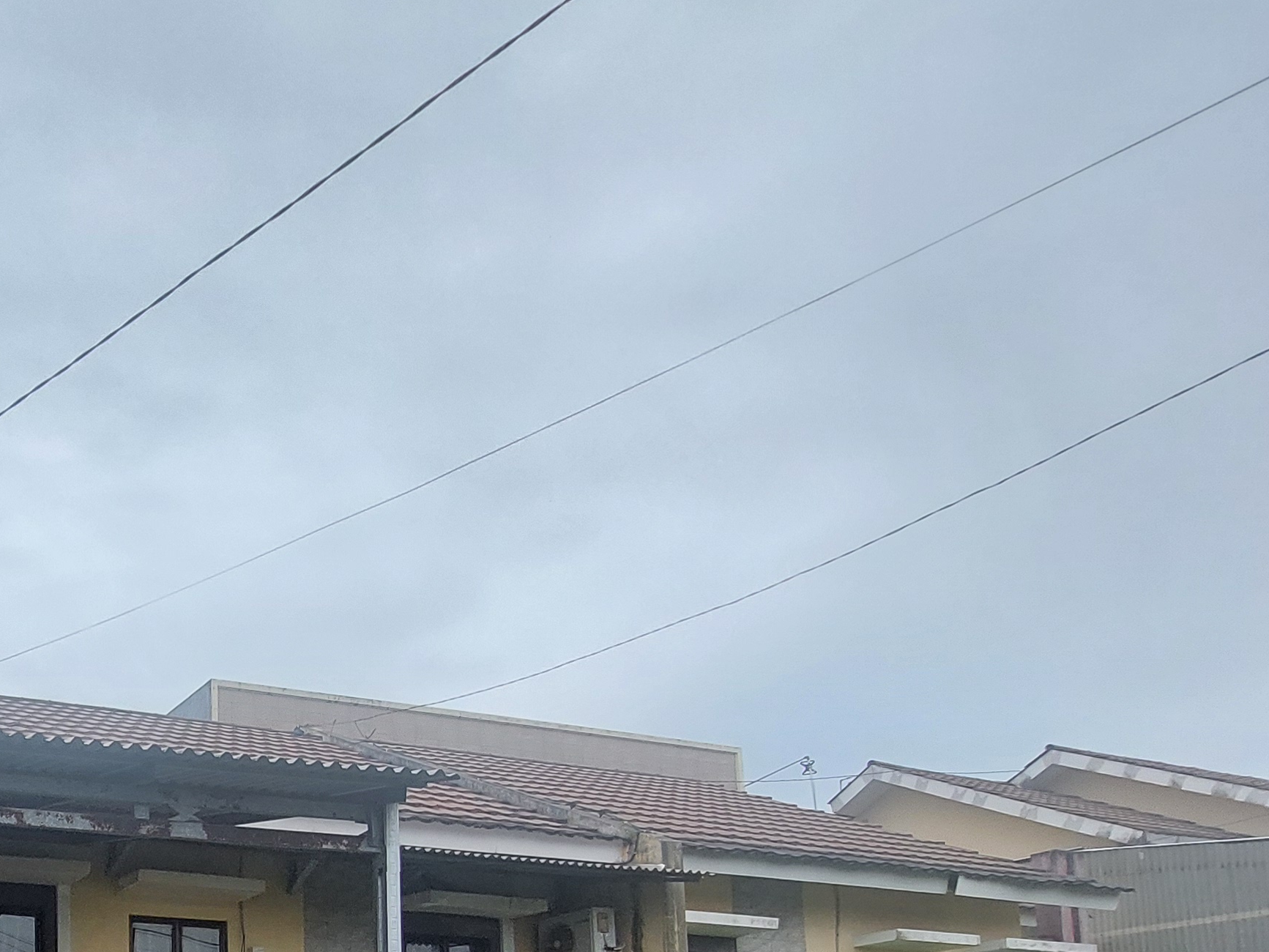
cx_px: -113
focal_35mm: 30
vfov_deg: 39.0
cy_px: 1034
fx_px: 1100
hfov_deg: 45.6
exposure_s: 1/363
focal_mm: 1.74
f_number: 2.2
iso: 50
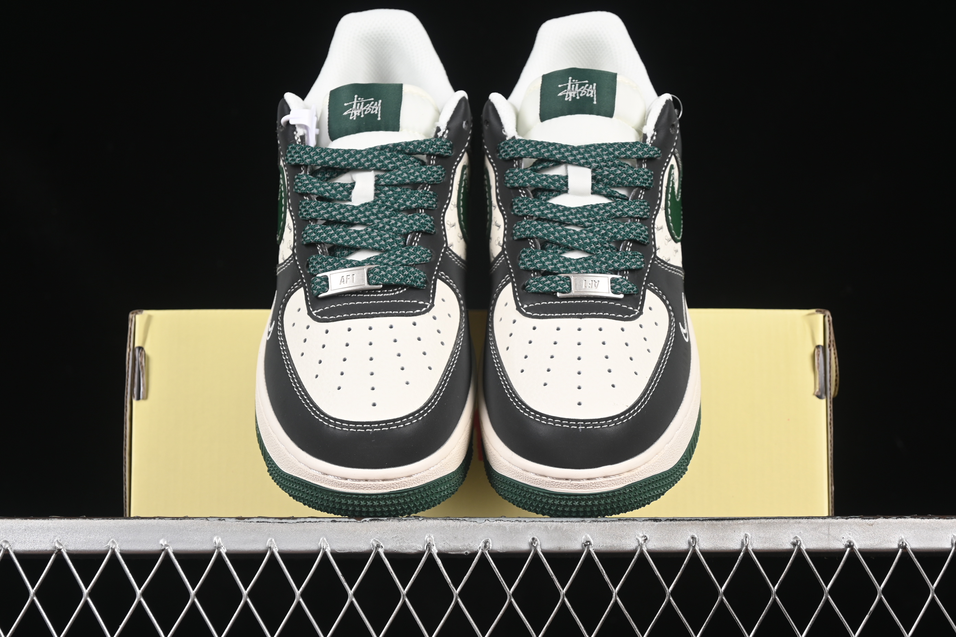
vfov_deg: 18.2
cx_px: 478
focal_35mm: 75
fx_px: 1992
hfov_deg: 27.0
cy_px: 318
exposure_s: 1/60
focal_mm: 50
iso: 160
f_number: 6.3
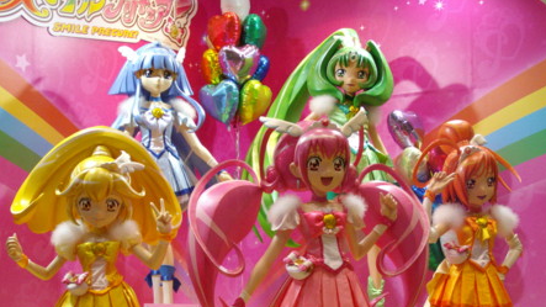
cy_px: 206
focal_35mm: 62
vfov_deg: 19.3
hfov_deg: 33.8
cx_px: 276
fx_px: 897
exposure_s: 1/80
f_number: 3.4
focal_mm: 9.2
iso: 320
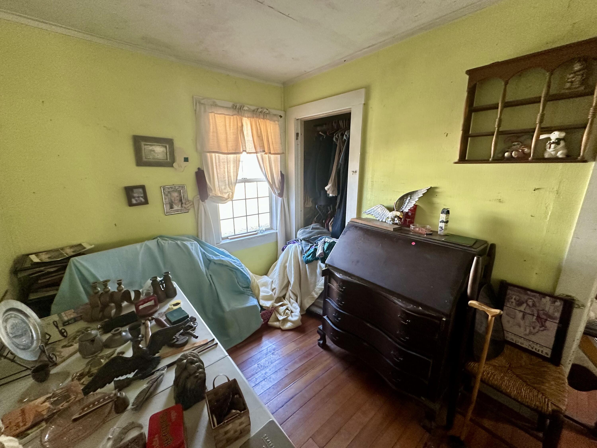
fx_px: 241
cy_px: 224
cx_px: 298
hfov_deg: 102.1
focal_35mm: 14
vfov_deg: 85.7
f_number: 2.2
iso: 320
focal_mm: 2.22
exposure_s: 1/66
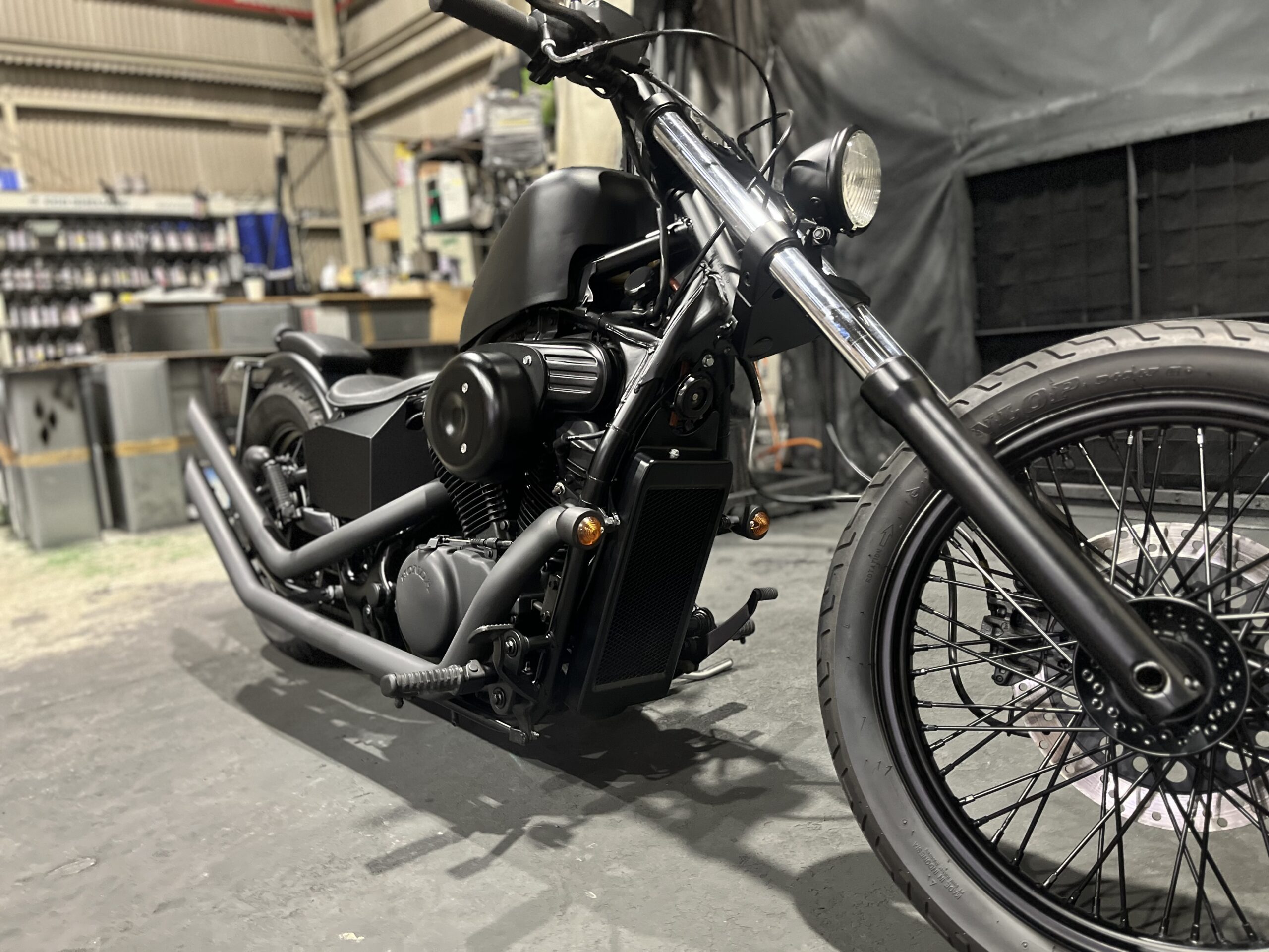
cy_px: 476
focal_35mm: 26
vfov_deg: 53.1
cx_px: 634
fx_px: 953
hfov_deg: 67.3
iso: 1000
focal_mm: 5.1
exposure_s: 1/30
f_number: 1.6
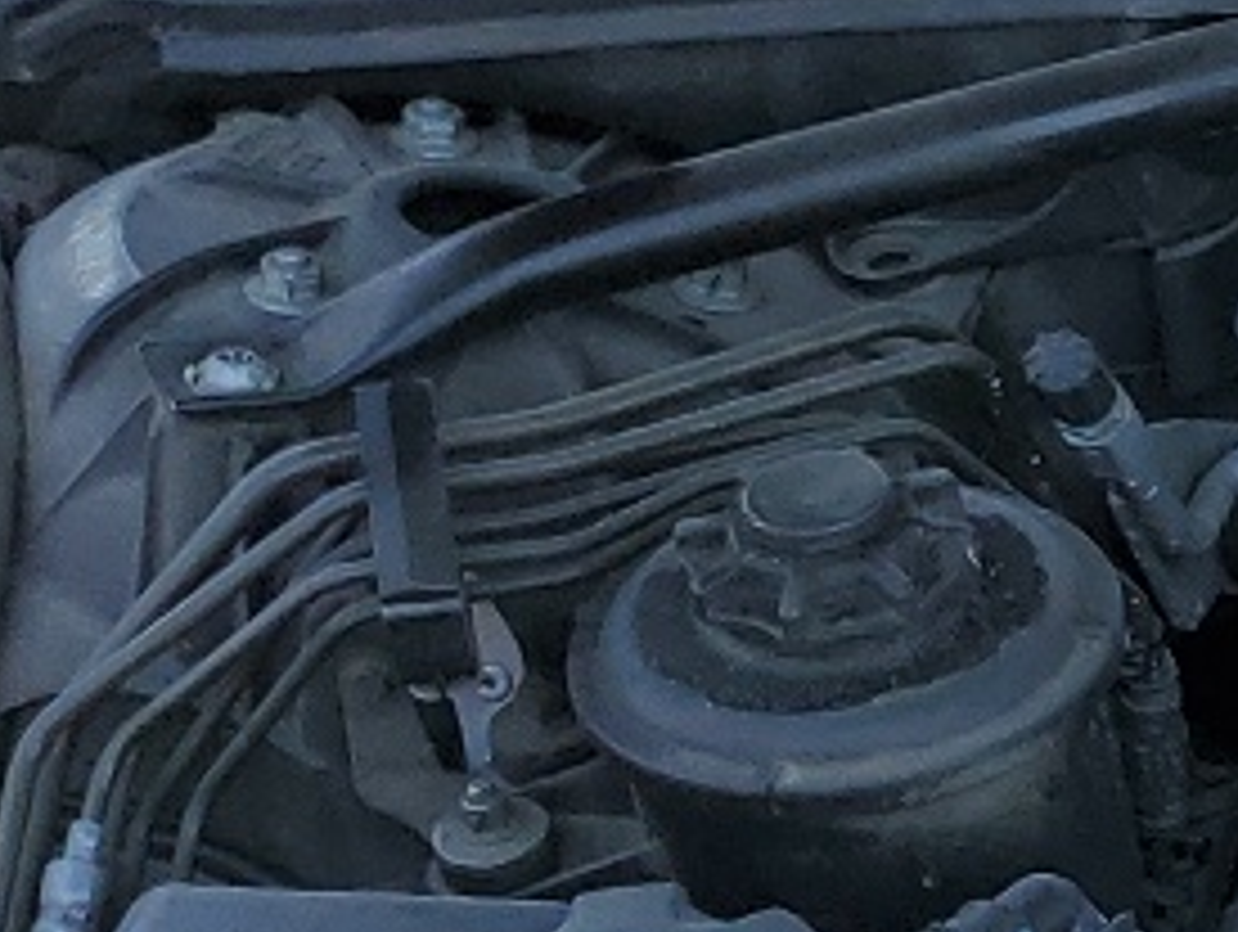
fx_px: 5407
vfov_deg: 9.7
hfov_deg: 11.3
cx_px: 2769
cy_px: 1216
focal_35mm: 151
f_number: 1.5
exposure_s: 1/1667
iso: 50
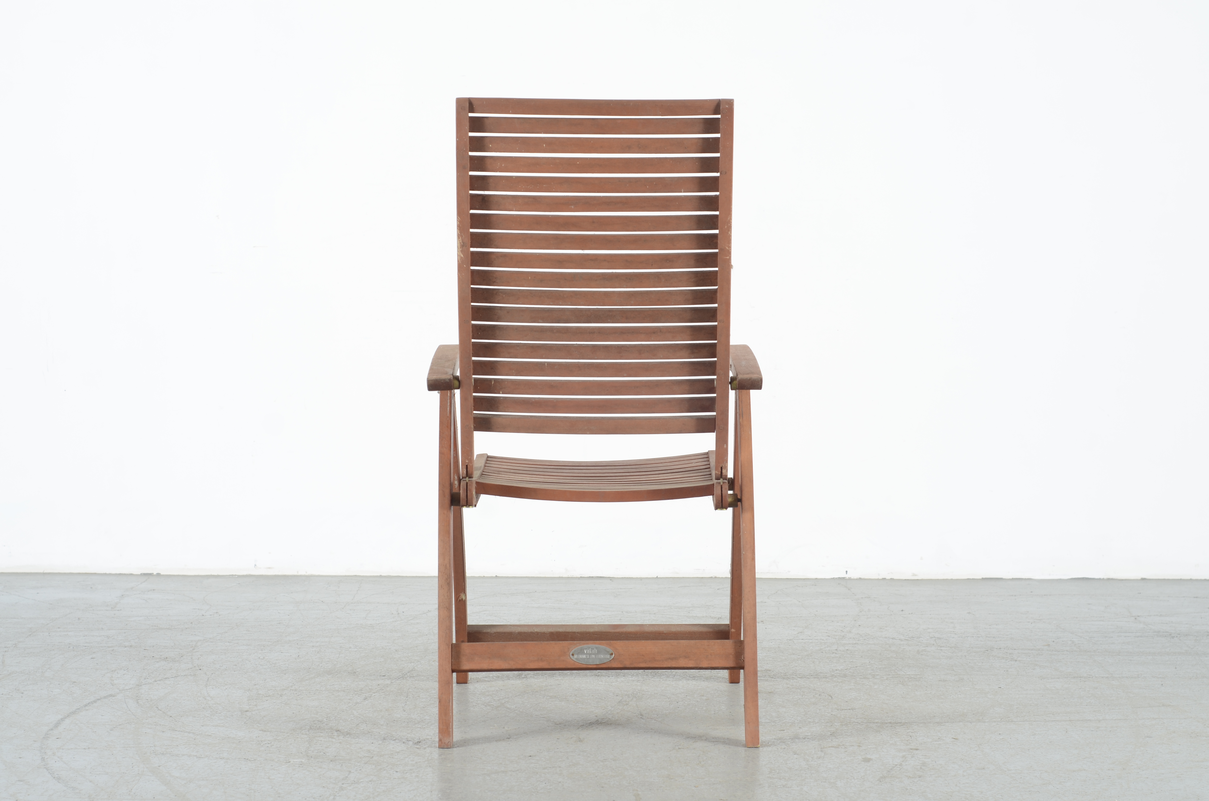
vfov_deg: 18.1
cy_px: 400
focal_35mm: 75
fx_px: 2514
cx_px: 604
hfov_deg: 27.0
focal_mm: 50
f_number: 5.6
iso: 100
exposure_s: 1/125
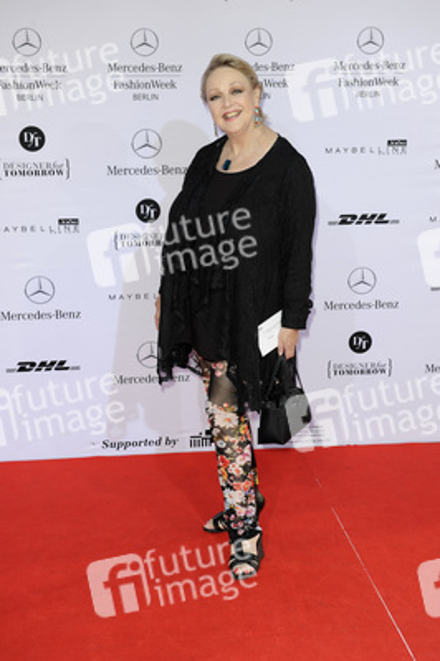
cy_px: 330
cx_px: 220
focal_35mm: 56
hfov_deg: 24.2
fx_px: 1028
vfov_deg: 35.7
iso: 500
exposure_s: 1/200
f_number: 5.6
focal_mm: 56
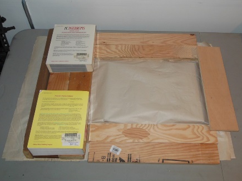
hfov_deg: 54.0
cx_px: 122
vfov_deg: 41.8
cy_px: 89
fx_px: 238
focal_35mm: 34
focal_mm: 6
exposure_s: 1/30
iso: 200
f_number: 3.5
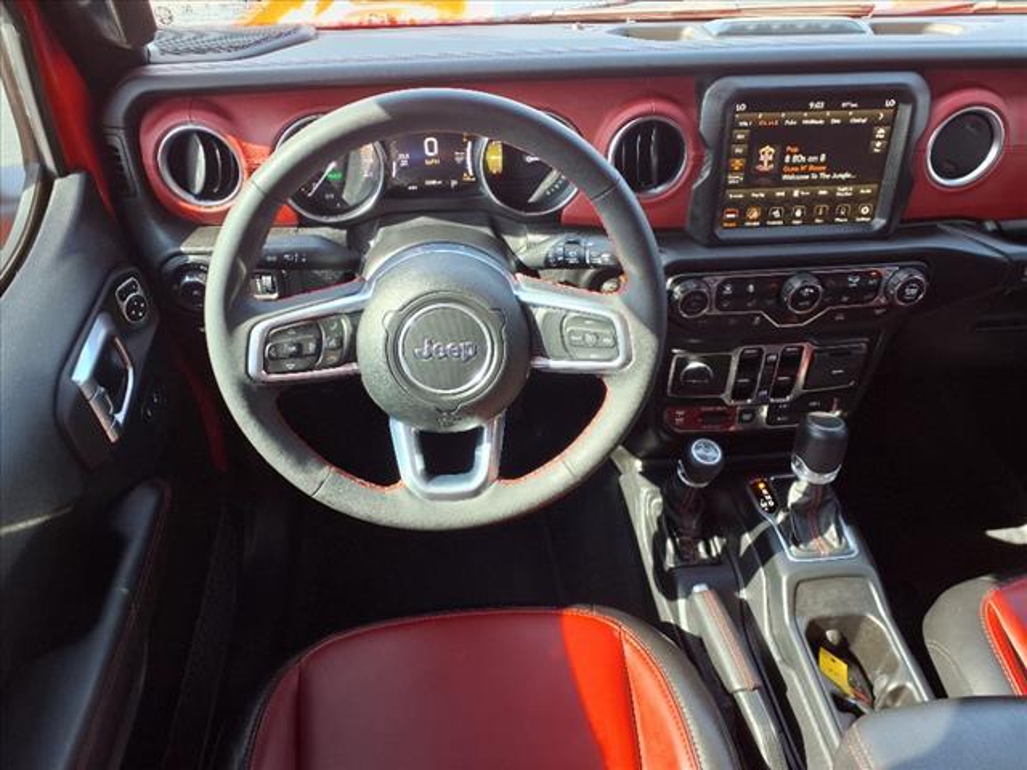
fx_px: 801
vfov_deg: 51.4
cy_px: 385
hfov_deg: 65.3
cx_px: 514
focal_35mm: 27
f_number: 1.9
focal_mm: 3.58
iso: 40
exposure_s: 1/60.2
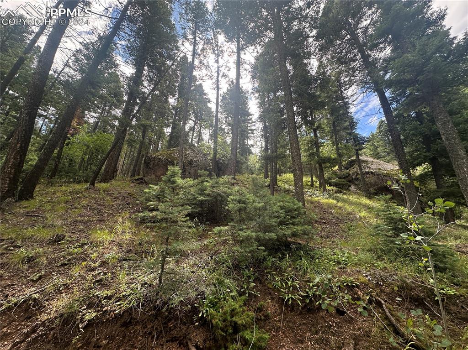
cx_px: 234
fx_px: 189
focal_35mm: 14
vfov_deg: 85.6
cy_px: 175
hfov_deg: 102.1
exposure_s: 1/615
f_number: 2.2
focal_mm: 2.22
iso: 40
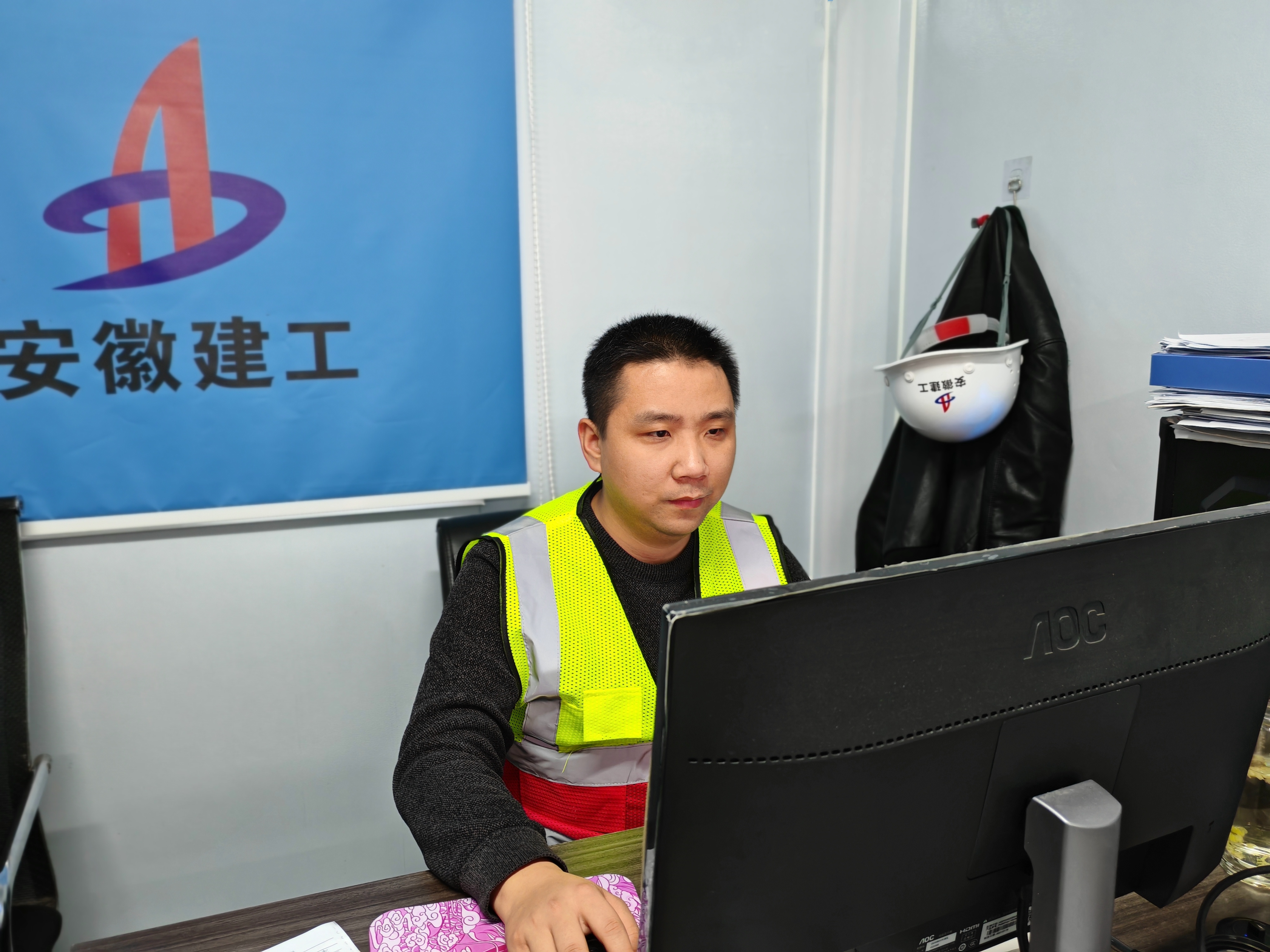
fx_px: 991
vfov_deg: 51.4
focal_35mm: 27
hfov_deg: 65.3
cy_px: 476
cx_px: 635
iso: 400
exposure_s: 1/50
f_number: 2.4
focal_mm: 5.52
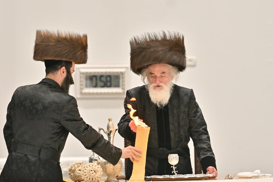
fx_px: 2100
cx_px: 136
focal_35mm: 277
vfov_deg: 5.0
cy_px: 91
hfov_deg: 7.4
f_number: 2.8
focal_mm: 185
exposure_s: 1/250
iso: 250
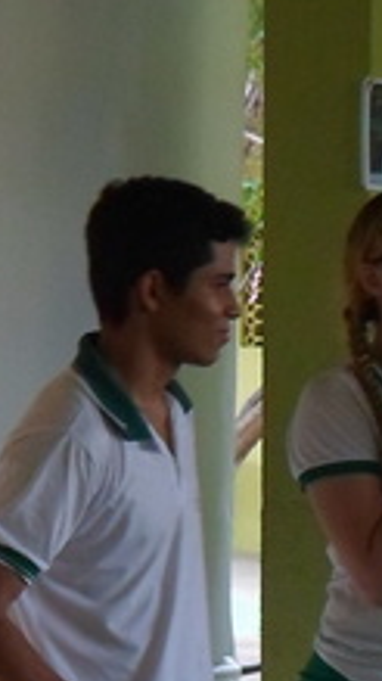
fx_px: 2578
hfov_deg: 8.3
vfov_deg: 14.9
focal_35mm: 143
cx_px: -221
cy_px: 554
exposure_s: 1/45
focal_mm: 6.5
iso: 160
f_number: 3
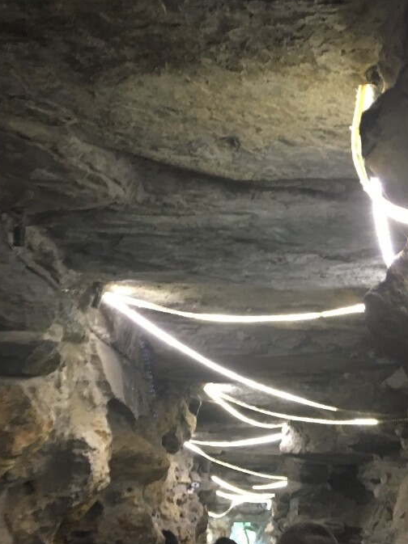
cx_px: 261
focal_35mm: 46
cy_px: 299
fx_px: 724
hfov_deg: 31.3
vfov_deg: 41.2
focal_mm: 4.15
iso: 200
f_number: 2.2
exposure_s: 1/20
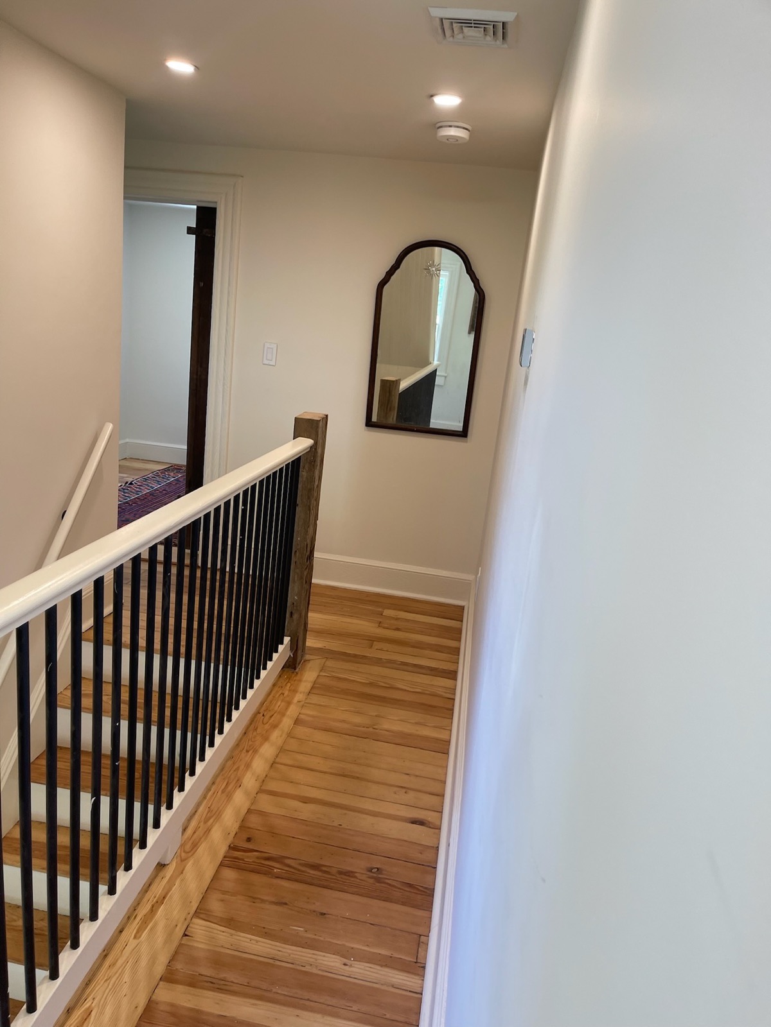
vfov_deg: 69.4
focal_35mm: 25
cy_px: 514
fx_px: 742
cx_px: 386
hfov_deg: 54.9
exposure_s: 1/120
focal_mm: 5.1
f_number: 1.6
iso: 80
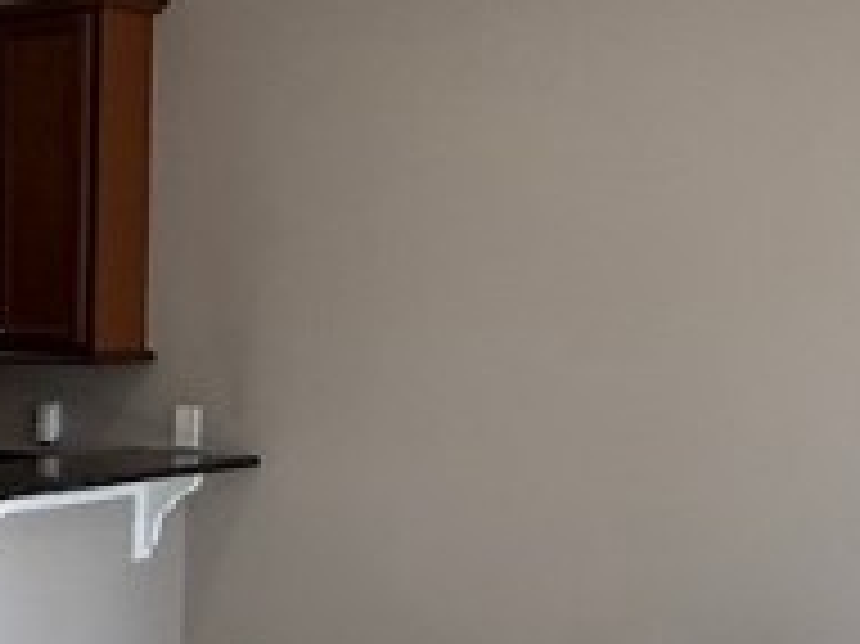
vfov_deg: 19.5
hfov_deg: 20.9
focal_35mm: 75
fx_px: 1862
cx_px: -527
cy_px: 446
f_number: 2.2
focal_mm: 2.22
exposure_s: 1/120
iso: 250
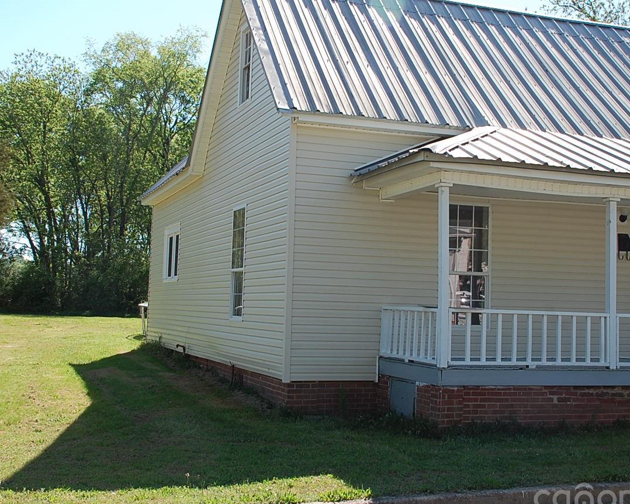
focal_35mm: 51
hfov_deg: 36.6
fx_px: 951
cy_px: 245
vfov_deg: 29.7
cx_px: 337
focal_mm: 26
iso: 200
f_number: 7.1
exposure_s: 1/200
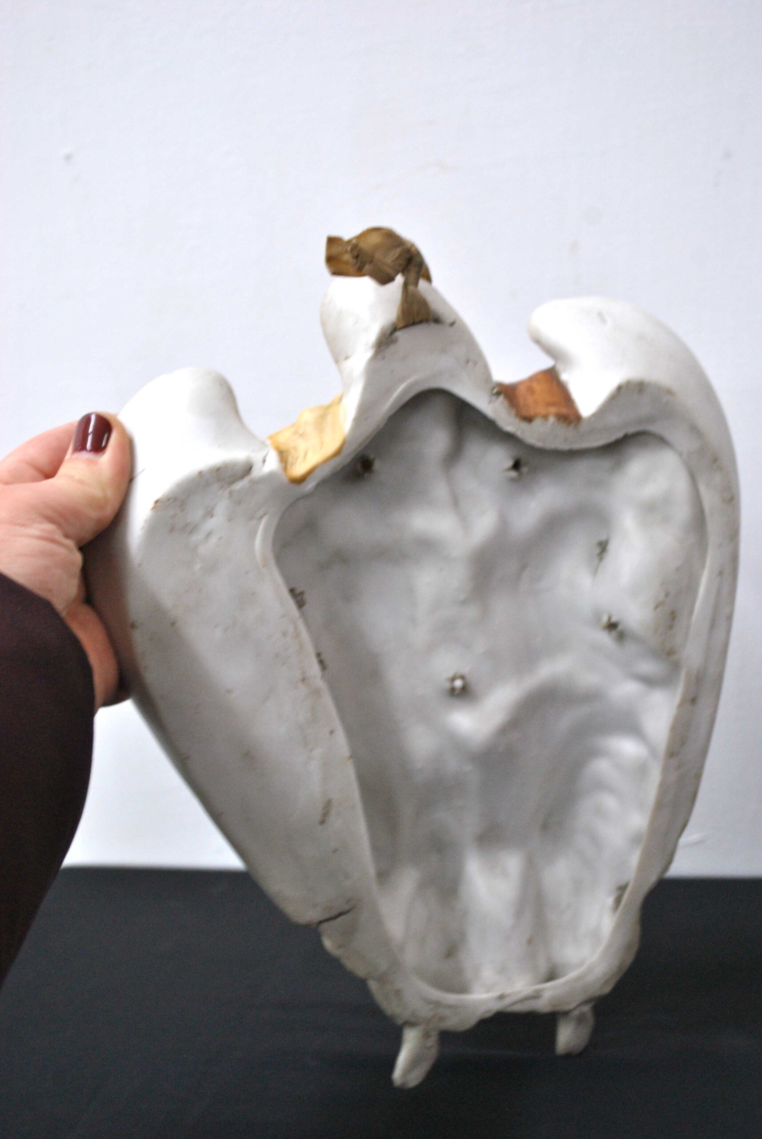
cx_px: 381
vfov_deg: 41.1
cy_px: 570
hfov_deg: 28.2
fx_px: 1519
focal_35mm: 48
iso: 400
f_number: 4.8
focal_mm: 32
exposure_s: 1/20
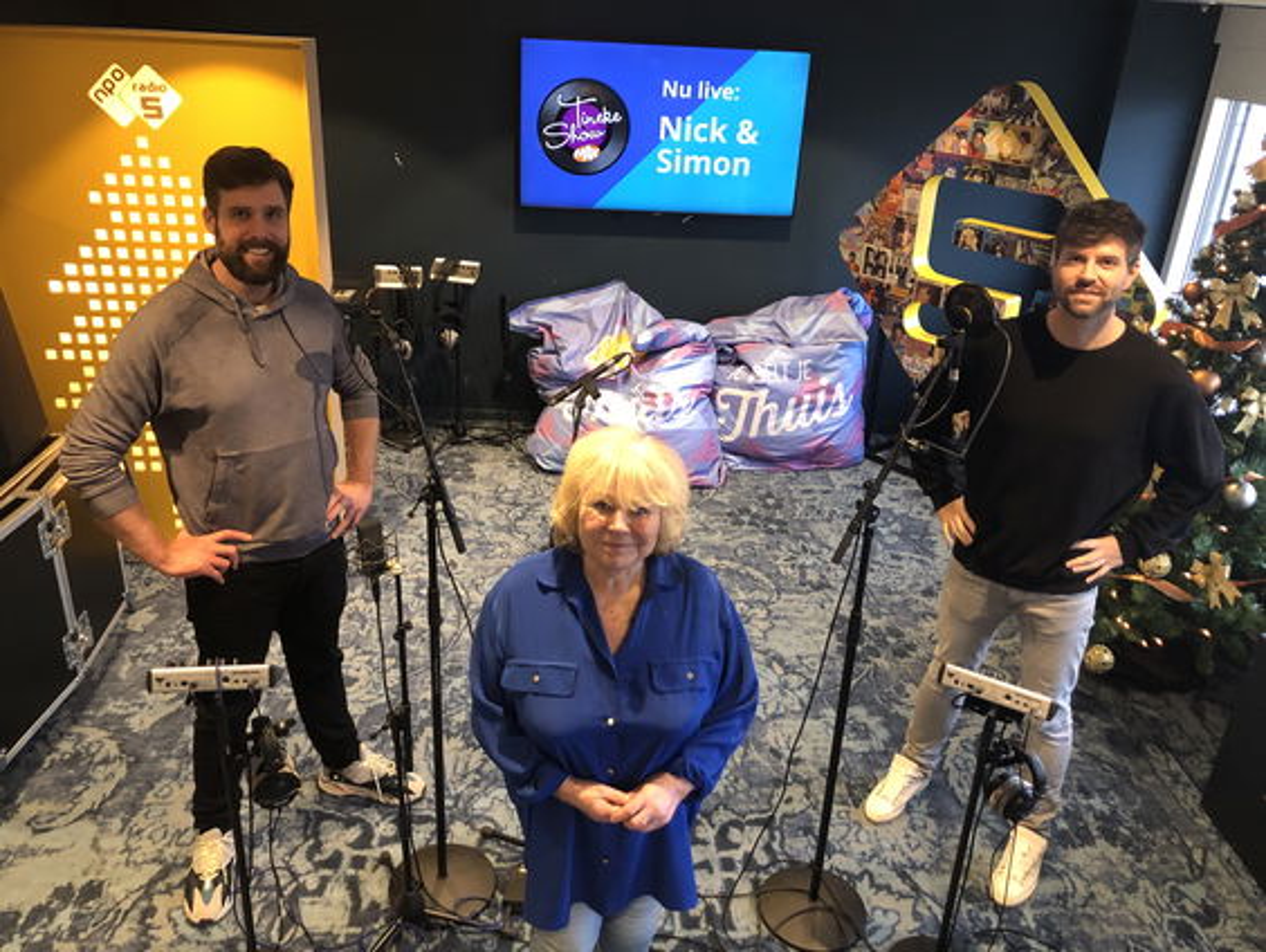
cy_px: 476
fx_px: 1025
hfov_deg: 63.4
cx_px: 633
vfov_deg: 49.8
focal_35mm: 28
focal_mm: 3.99
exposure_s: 1/14
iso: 100
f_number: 1.8
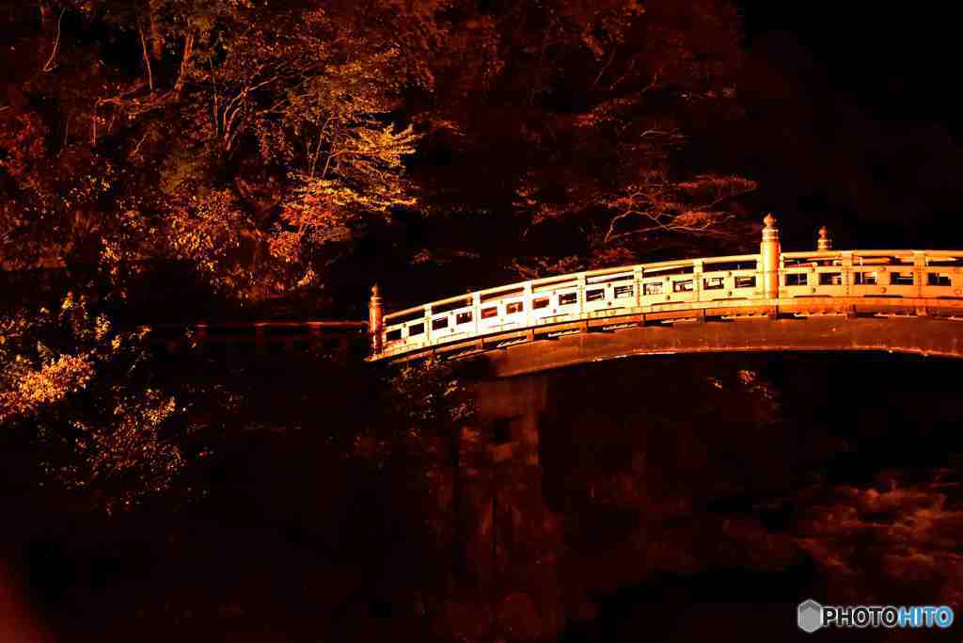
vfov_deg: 33.4
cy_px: 322
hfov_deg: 48.5
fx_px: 1070
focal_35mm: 40
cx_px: 482
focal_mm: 40
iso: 6400
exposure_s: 1/13
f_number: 4
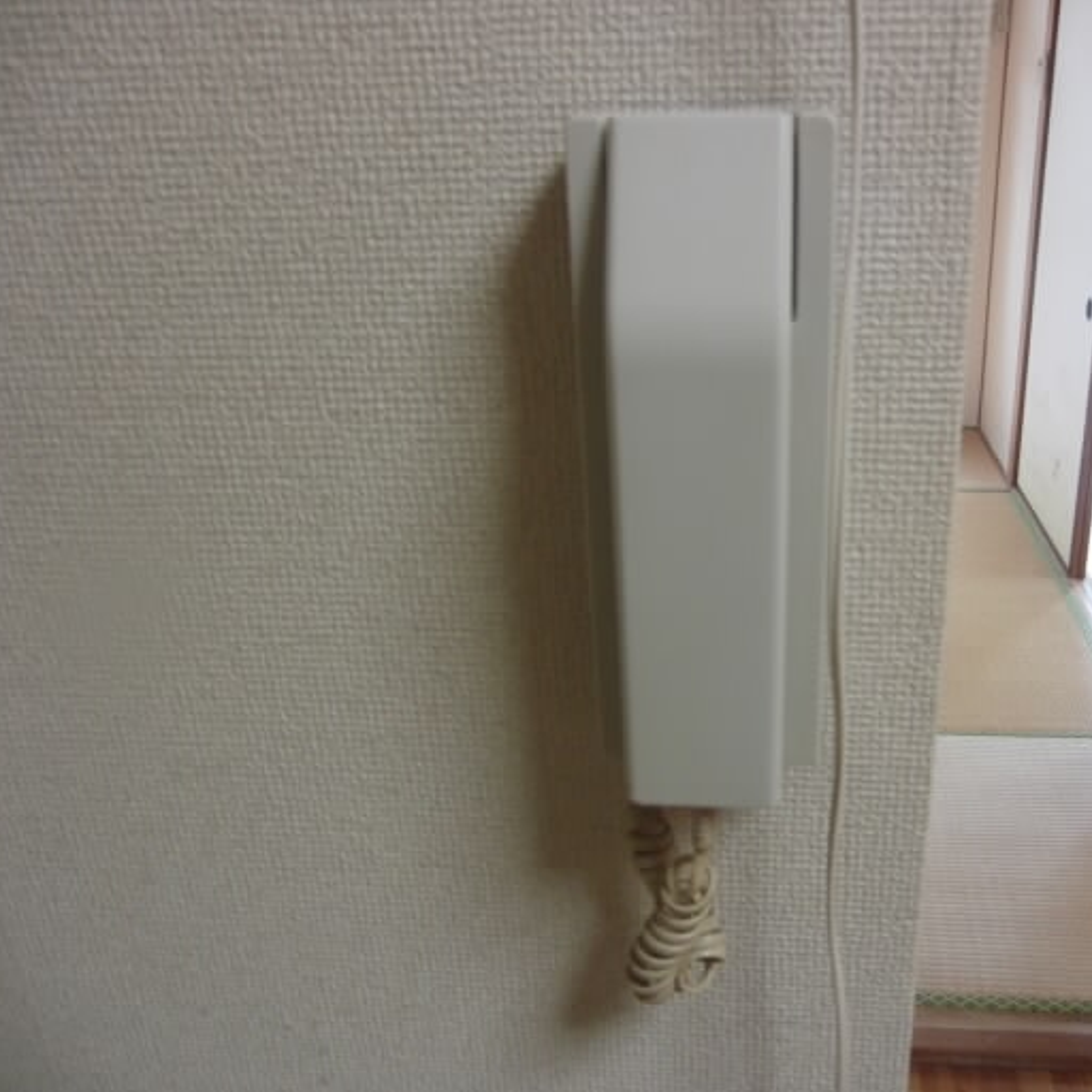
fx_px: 1035
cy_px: 541
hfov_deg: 54.6
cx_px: 721
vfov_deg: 55.6
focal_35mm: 29
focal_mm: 4.3
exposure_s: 1/60
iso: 200
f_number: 3.2
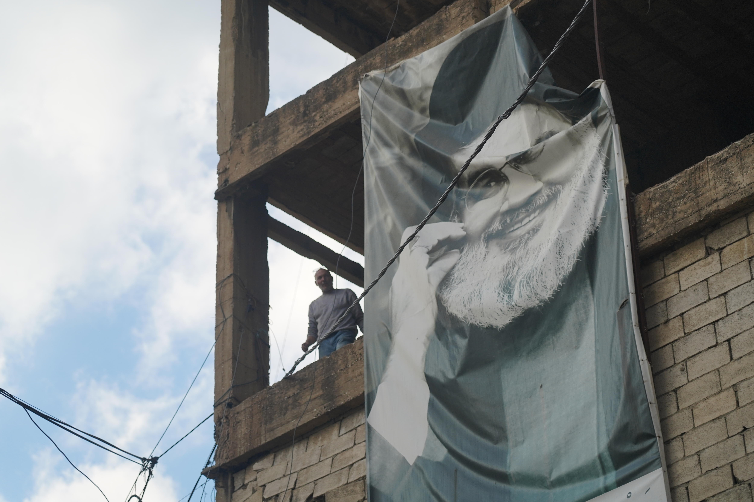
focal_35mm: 104
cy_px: 251
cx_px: 377
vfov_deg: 13.2
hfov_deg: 19.6
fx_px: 2178
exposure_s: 1/125
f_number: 4
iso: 640
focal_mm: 104
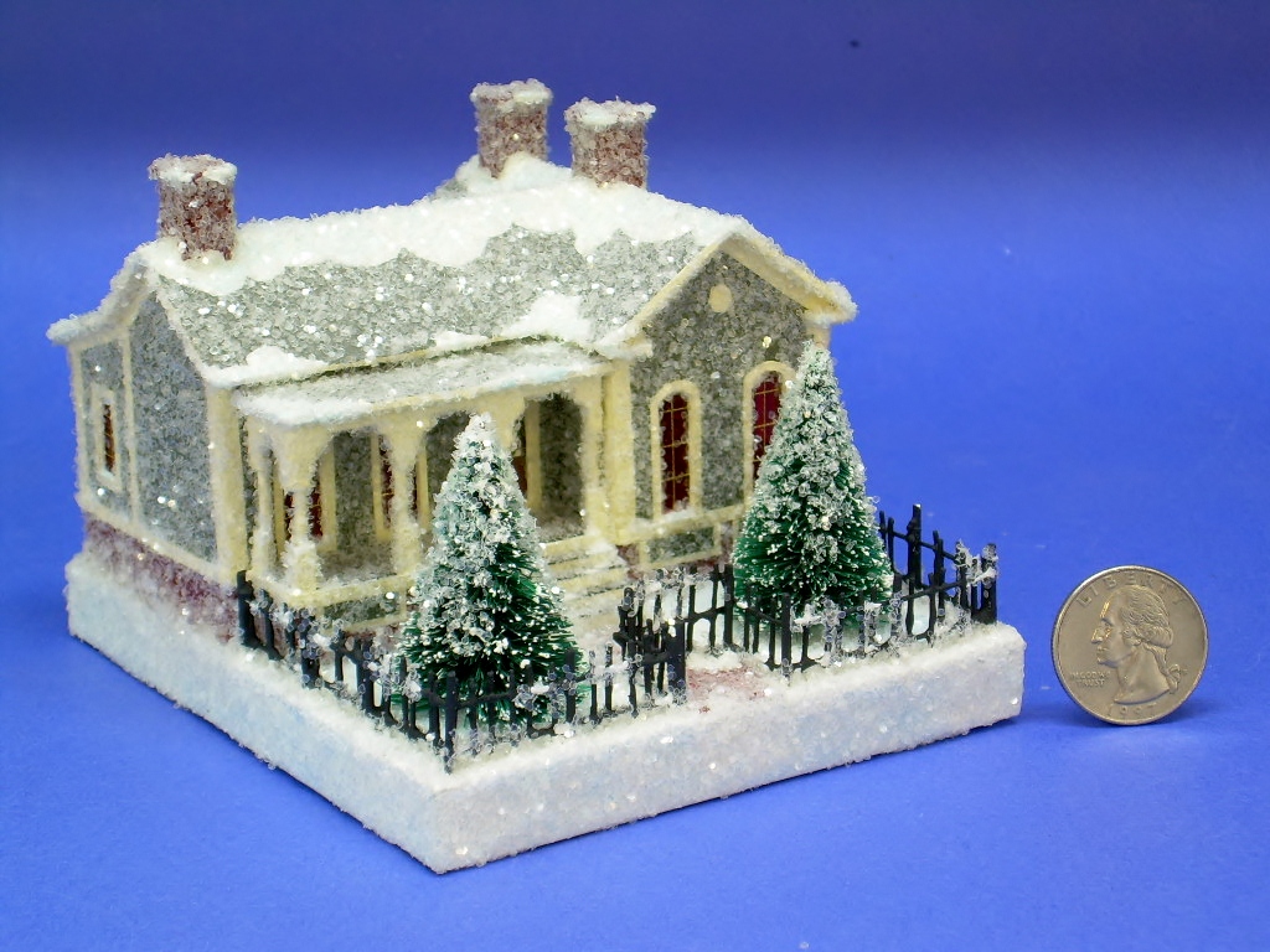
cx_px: 635
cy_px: 476
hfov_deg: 21.8
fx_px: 3302
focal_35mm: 90
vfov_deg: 16.4
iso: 50
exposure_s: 1/6.7
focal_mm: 15.3
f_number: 4.3
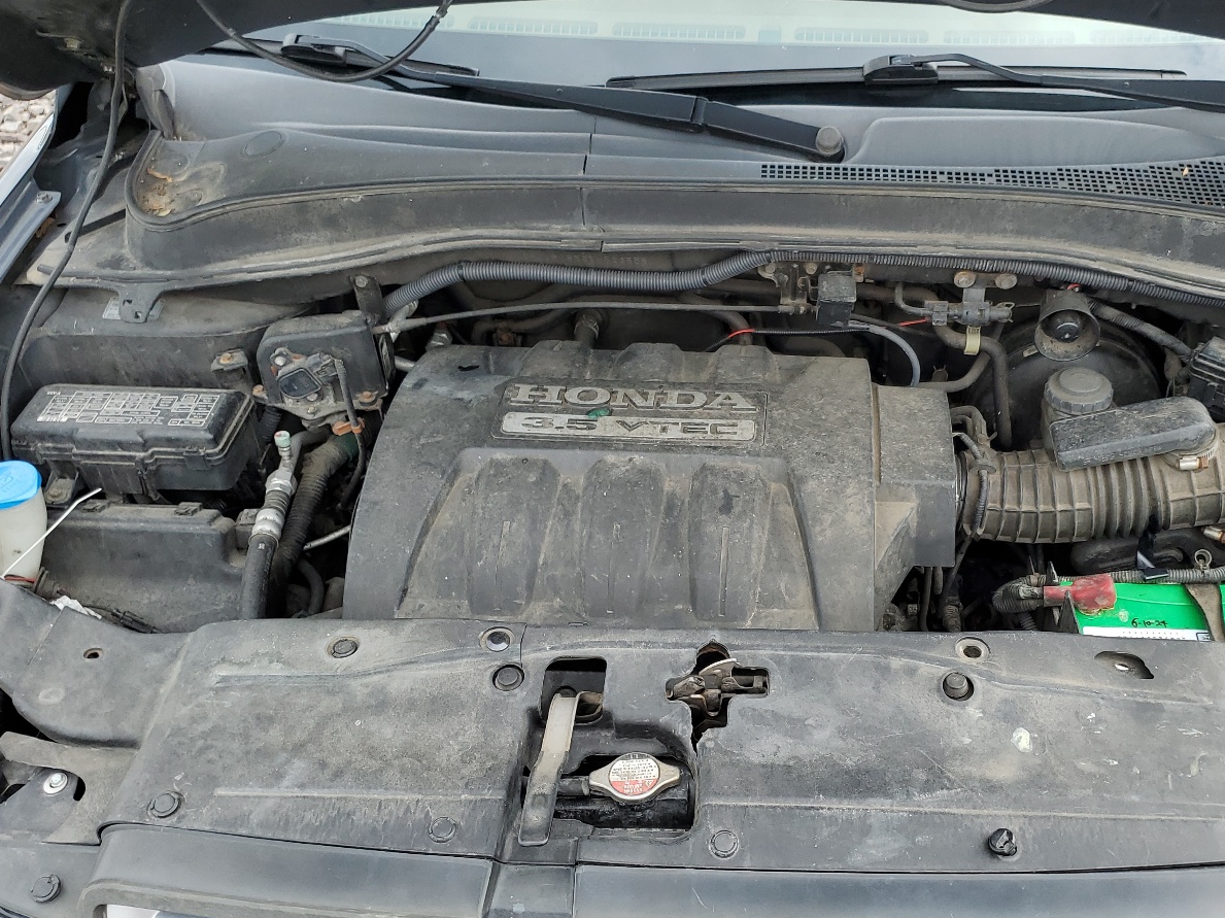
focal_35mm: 35
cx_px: 760
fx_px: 1238
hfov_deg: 52.1
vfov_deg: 40.6
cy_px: 519
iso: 50
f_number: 1.5
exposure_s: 1/435
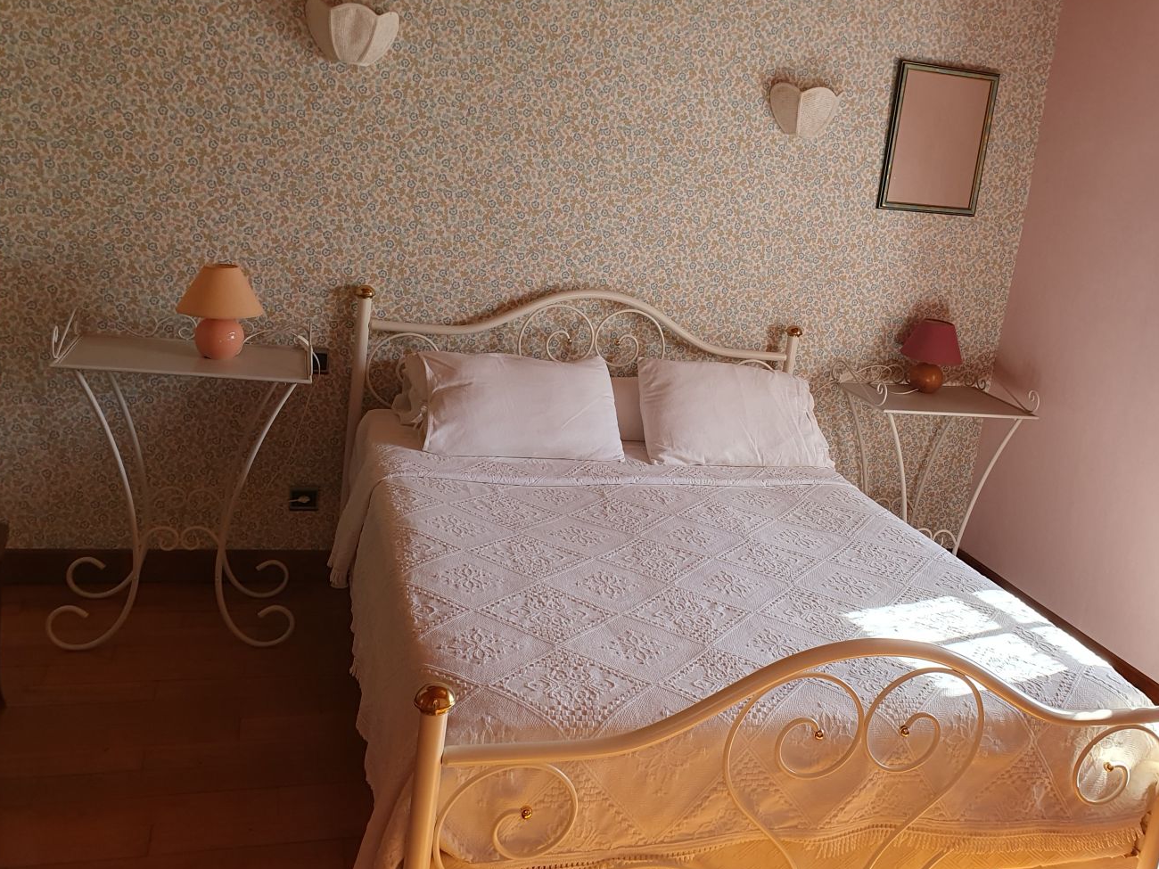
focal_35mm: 32
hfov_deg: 56.3
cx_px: 703
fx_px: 1071
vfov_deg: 44.0
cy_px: 352
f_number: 2.4
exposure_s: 1/100
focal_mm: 4.32
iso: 80
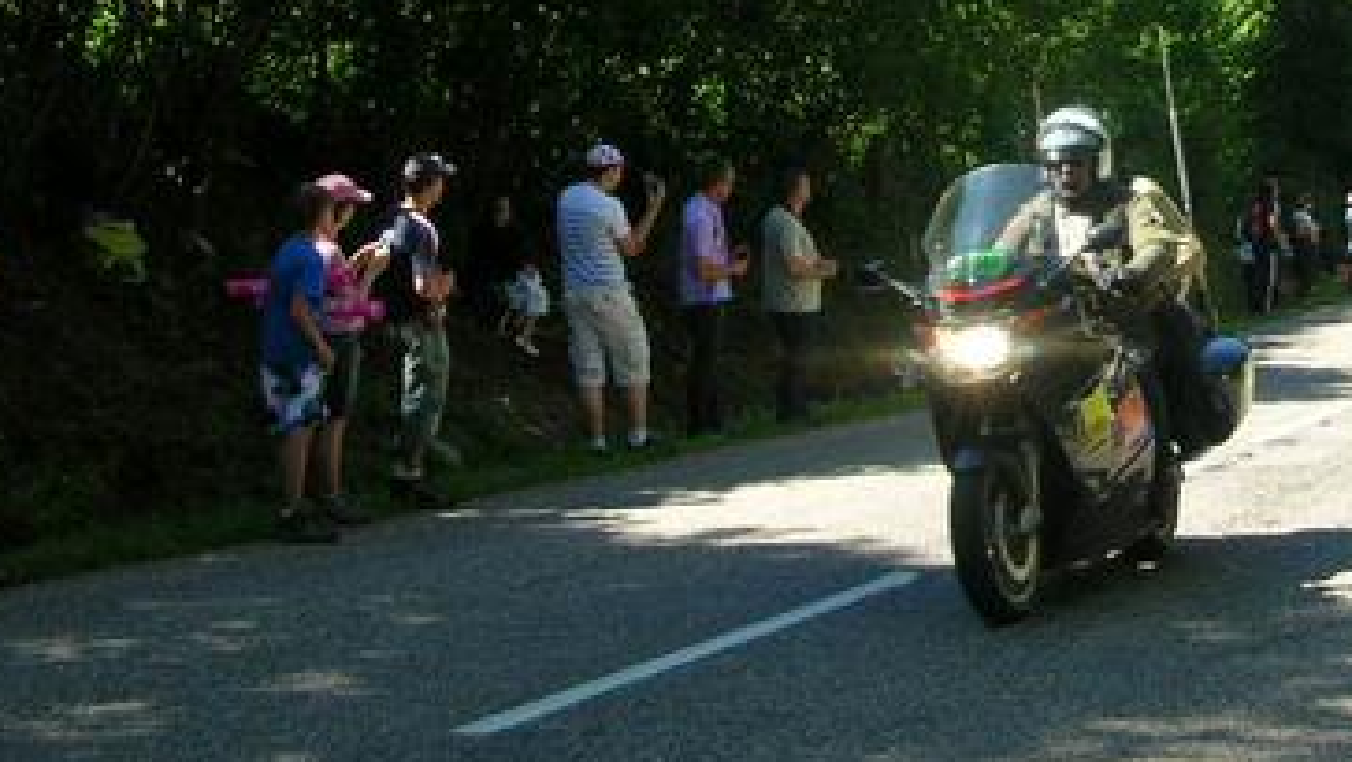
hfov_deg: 30.6
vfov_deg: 17.7
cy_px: 78
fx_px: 2403
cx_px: 1103
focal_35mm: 67
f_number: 2.8
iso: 50
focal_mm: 5.8
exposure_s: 1/370
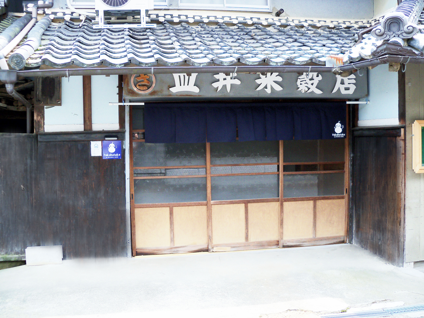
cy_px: 159
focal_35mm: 35
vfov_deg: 40.7
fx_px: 429
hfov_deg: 52.6
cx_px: 212
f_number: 3.5
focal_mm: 6.2
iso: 80
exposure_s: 1/250
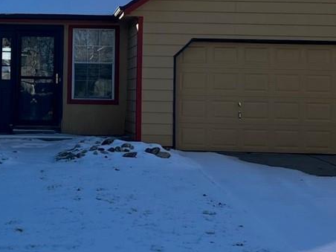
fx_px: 893
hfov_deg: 20.9
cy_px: 69
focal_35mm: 92
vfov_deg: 16.0
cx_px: 42
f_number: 1.5
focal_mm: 5.7
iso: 50
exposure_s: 1/3968
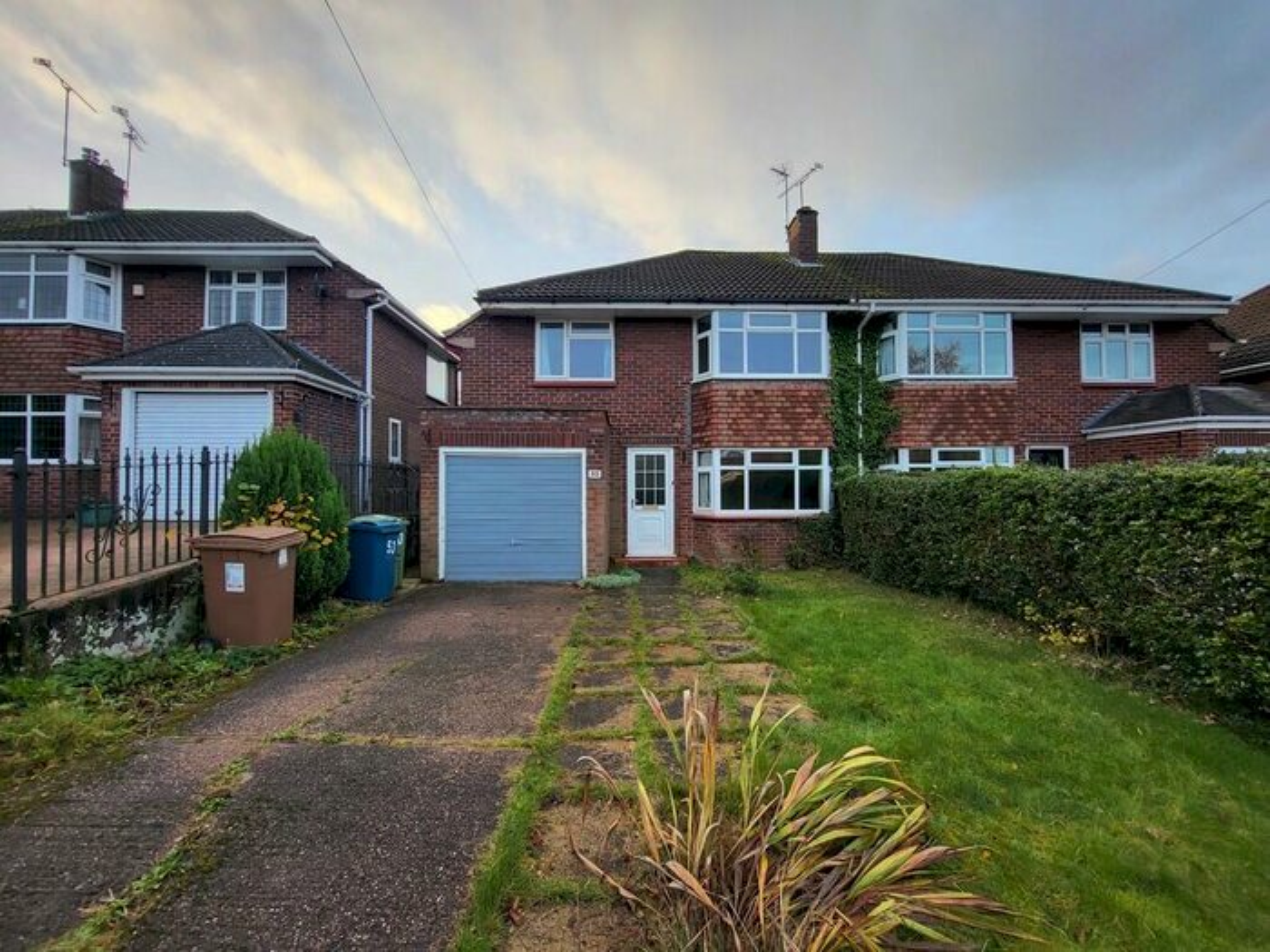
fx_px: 477
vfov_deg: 89.9
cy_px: 476
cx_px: 635
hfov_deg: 106.2
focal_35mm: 13
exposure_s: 1/100
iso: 32
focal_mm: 1.74
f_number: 2.2
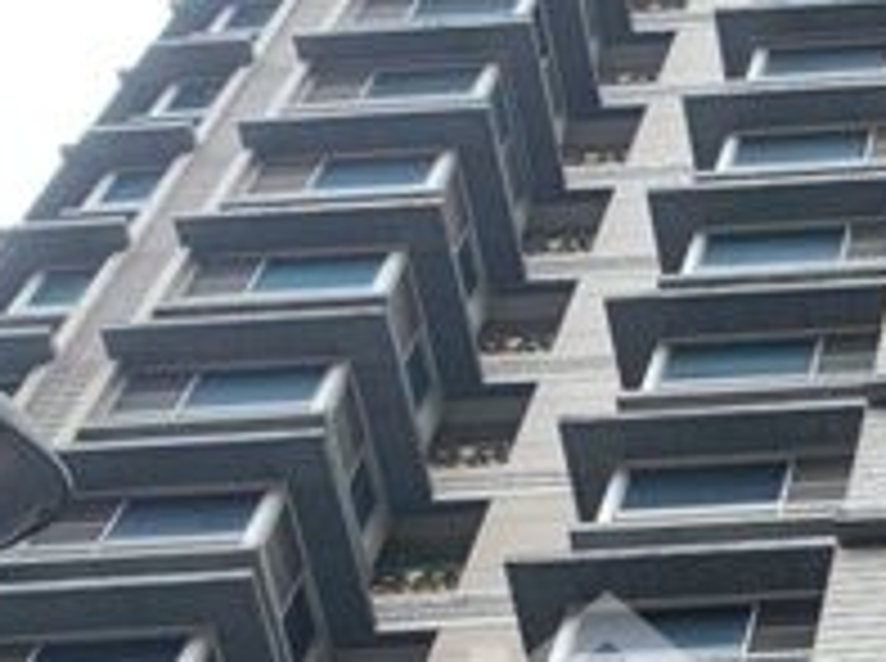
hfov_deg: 14.7
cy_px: 793
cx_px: 1237
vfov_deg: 11.4
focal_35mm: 127
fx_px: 3245
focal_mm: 4.25
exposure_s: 1/408
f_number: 1.8
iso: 25
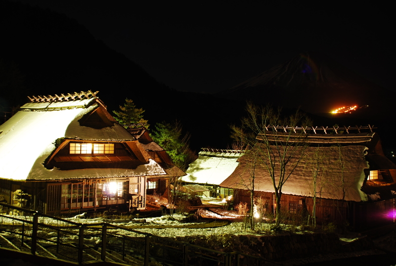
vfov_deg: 29.1
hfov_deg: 42.2
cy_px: 133
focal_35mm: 46
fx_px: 513
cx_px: 198
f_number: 4.2
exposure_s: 10
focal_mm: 31
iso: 100
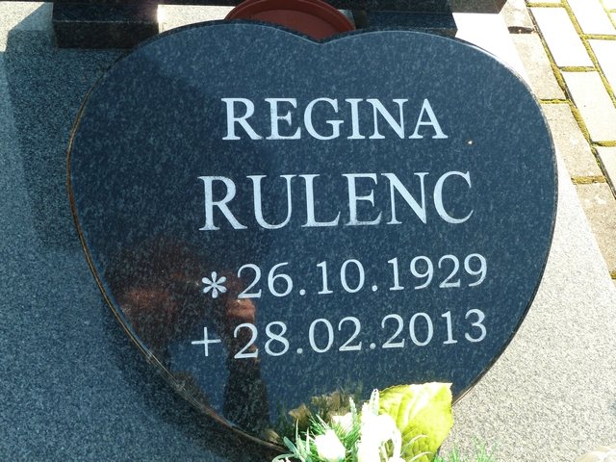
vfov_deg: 38.7
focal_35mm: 37
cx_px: 308
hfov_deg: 50.1
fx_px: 658
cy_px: 231
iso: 80
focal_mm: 6.1
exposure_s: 1/80
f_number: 3.6
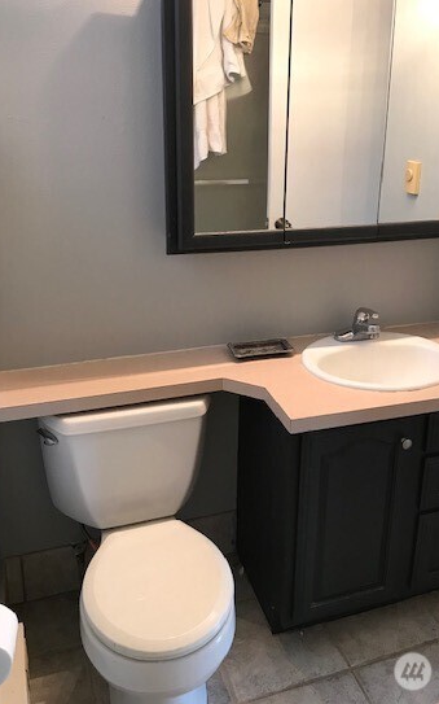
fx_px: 671
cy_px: 290
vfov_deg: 55.0
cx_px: 277
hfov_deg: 36.0
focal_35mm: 35
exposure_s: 1/17
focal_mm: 3.99
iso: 40
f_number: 1.8
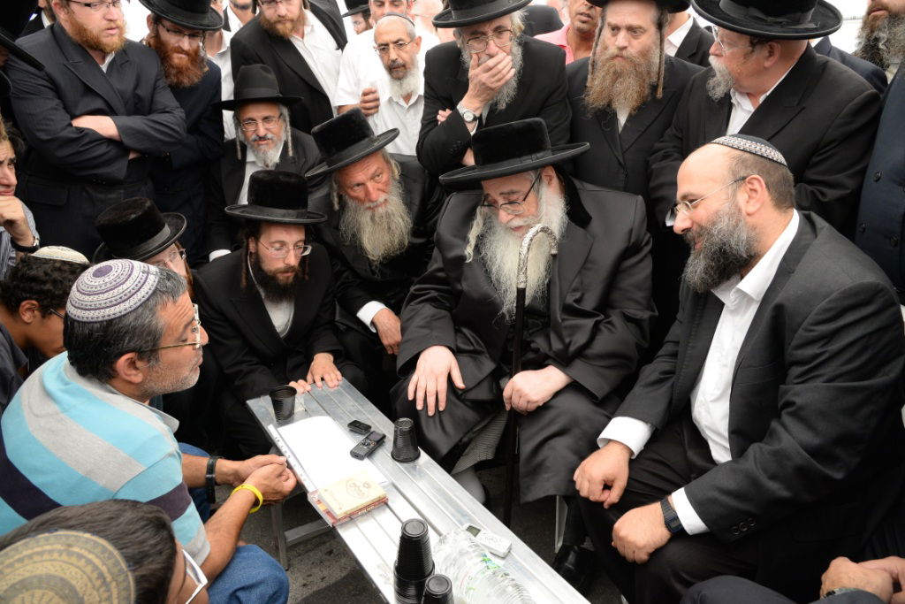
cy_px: 302
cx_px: 452
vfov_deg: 53.1
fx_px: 603
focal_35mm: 24
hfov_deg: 73.7
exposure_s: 1/200
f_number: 9
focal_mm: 24
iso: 1250
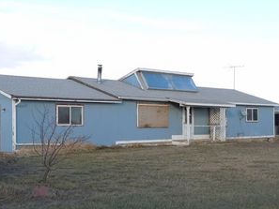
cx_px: 124
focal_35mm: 63
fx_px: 508
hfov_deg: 30.7
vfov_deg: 23.3
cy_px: 121
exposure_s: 1/160
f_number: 4.9
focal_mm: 9.6
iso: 100
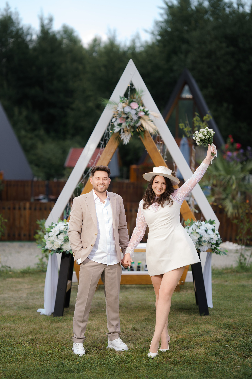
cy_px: 190
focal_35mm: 85
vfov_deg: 23.9
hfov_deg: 16.1
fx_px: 892
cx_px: 126
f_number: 2
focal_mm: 85
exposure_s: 1/640
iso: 80
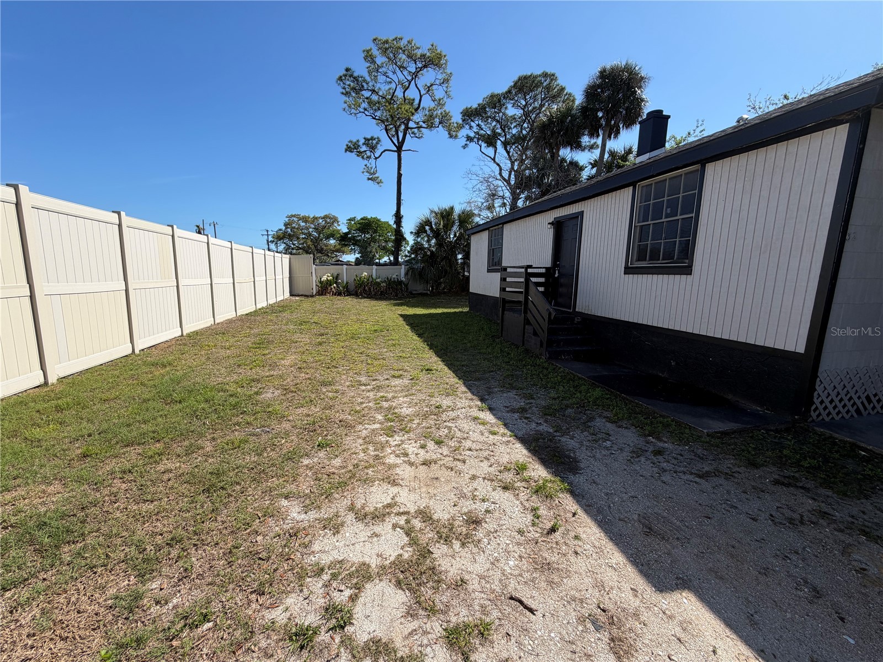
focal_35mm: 14
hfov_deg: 102.1
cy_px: 331
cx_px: 442
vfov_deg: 85.7
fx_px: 357
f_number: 2.2
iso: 20
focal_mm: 2.22
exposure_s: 1/789
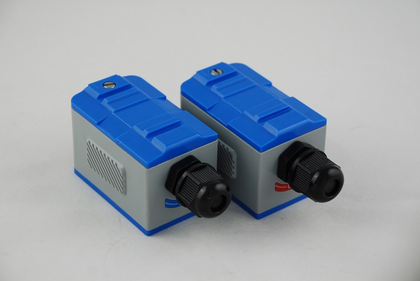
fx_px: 1401
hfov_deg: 17.0
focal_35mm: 120
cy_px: 140
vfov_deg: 11.4
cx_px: 210
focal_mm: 80
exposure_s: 1/20
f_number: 5.6
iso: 100
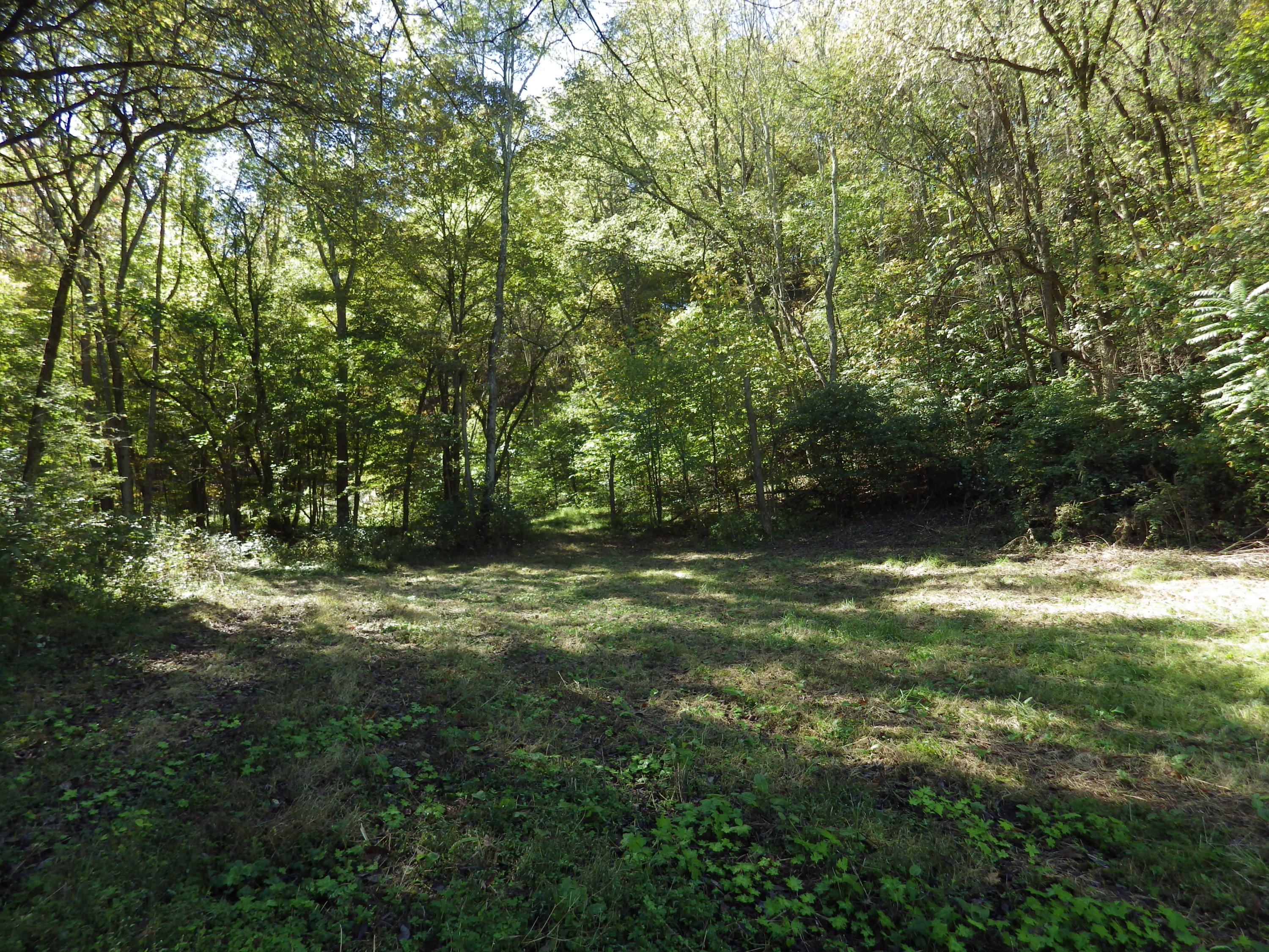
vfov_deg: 61.1
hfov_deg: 76.4
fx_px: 807
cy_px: 476
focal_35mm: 22
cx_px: 634
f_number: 3.1
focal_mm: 4
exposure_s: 1/160
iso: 100
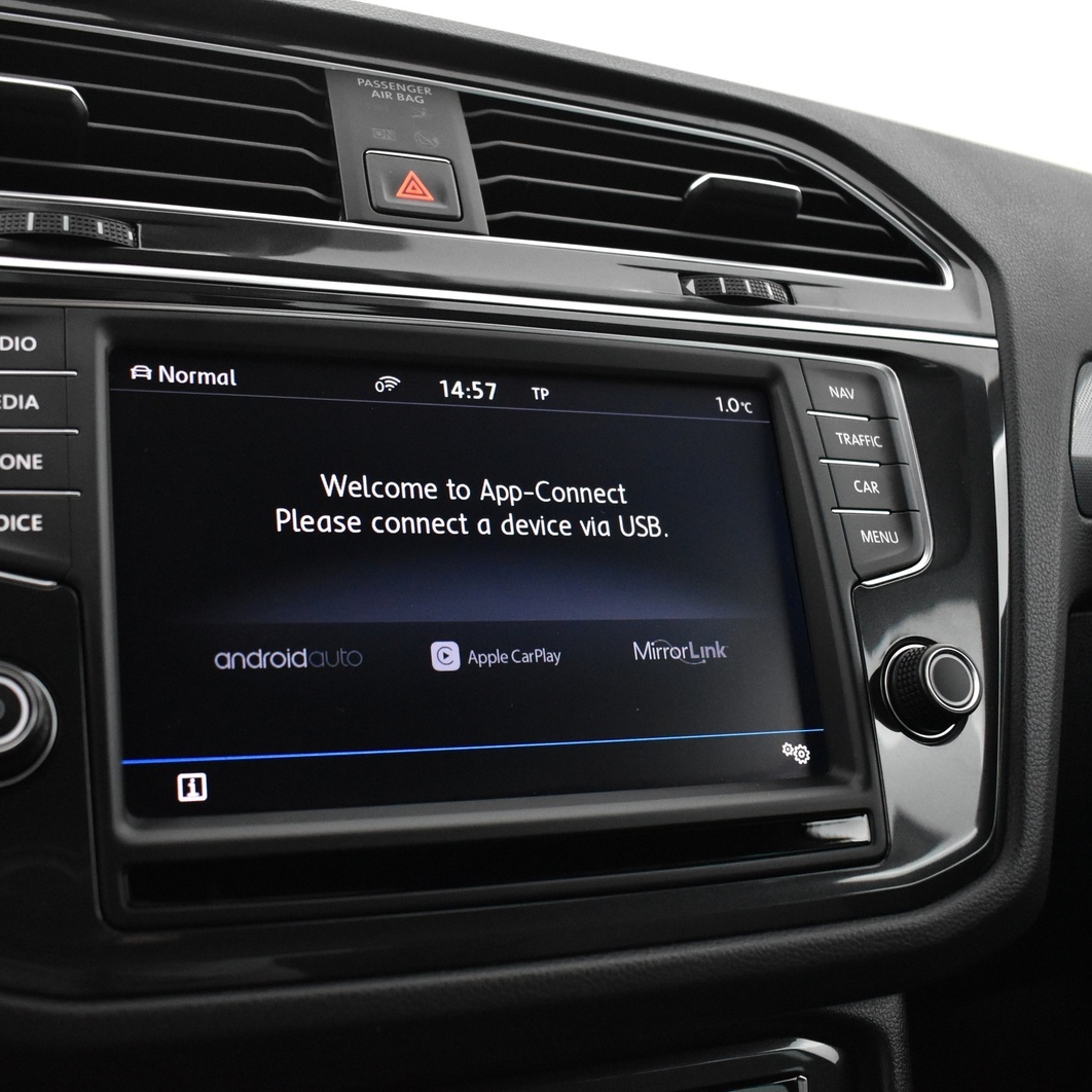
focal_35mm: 35
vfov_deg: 47.2
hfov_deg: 47.0
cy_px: 545
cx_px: 441
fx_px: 1249
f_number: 3.5
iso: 3200
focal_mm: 18
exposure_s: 1/40
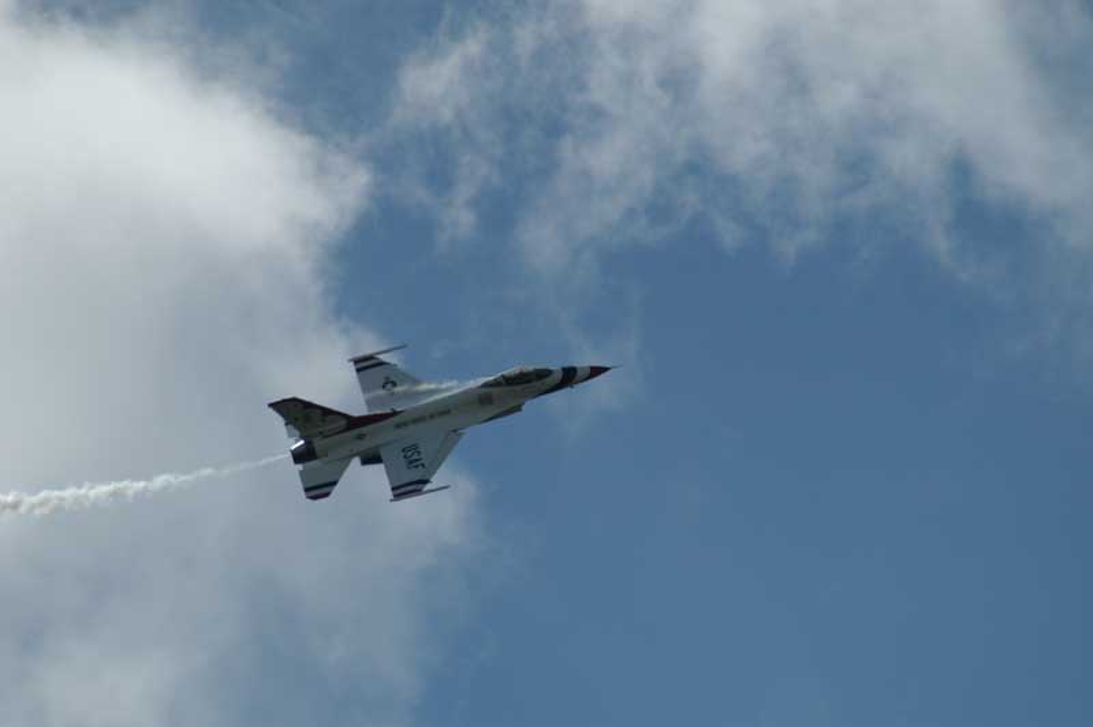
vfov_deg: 3.0
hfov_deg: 4.6
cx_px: 546
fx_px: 13651
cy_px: 364
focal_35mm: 450
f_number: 6.3
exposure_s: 1/2500
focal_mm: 300
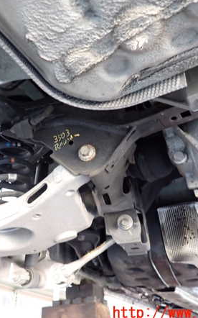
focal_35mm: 36
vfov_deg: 54.0
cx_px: 60
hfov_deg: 34.8
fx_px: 311
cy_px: 160
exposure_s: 1/30
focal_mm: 4.5
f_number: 2
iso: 500
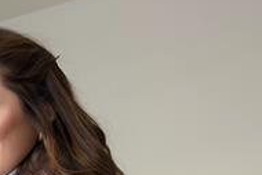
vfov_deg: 9.3
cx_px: 32
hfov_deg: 14.5
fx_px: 1020
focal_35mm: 140
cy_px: 338
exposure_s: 1/424
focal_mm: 6.86
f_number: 1.78
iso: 80
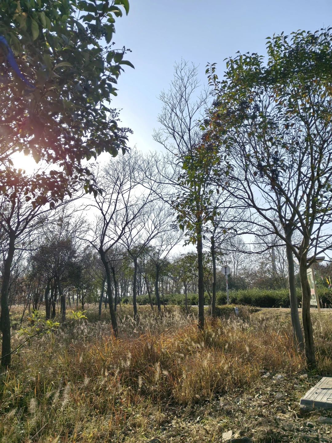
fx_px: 345
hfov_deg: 51.4
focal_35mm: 27
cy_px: 222
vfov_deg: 65.3
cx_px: 166
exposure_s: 1/4082
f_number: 1.9
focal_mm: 5.52
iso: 50
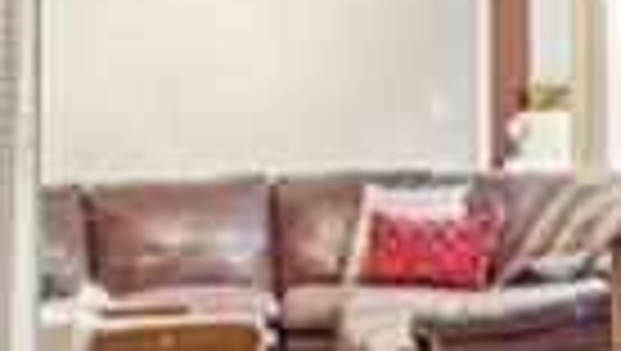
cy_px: 61
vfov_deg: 9.8
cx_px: 1584
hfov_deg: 12.5
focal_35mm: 124
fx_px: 2044
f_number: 5.6
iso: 400
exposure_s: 1/1.67
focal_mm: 16
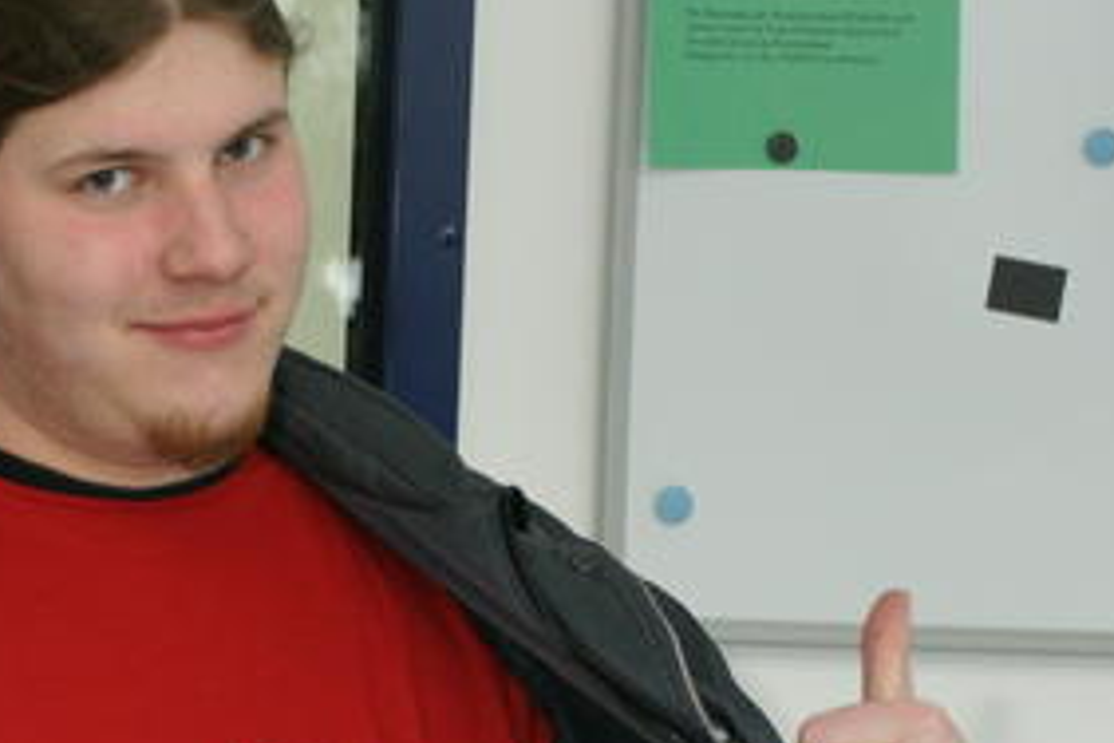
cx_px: 194
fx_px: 4208
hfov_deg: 15.0
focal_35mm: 136
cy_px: 508
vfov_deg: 10.1
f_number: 5.6
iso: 800
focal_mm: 40
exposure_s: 1/60
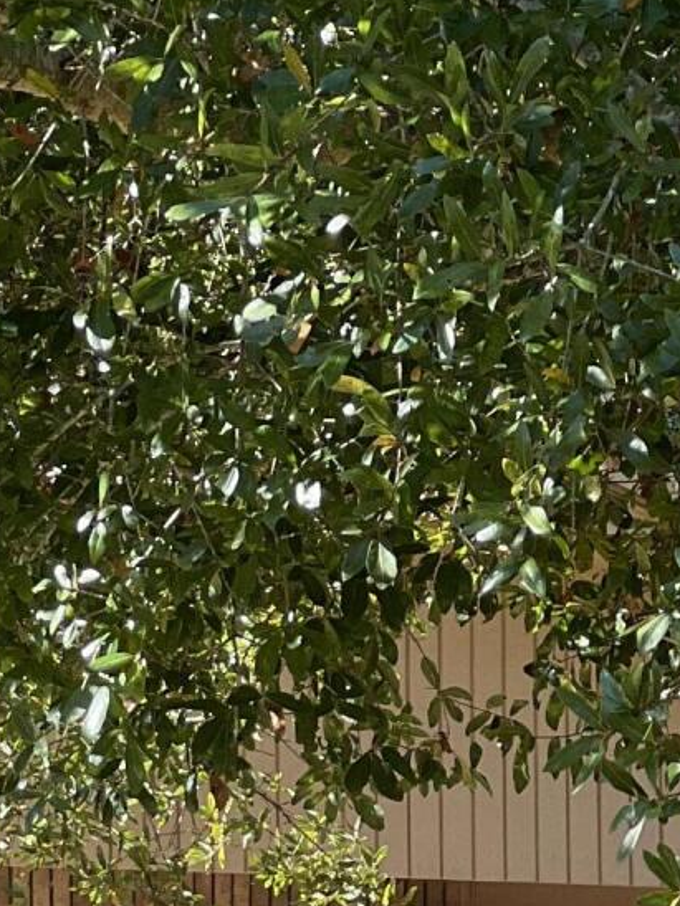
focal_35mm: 281
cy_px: 977
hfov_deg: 5.3
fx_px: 7360
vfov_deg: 7.0
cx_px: 109
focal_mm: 9
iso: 40
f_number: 2.8
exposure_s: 1/121
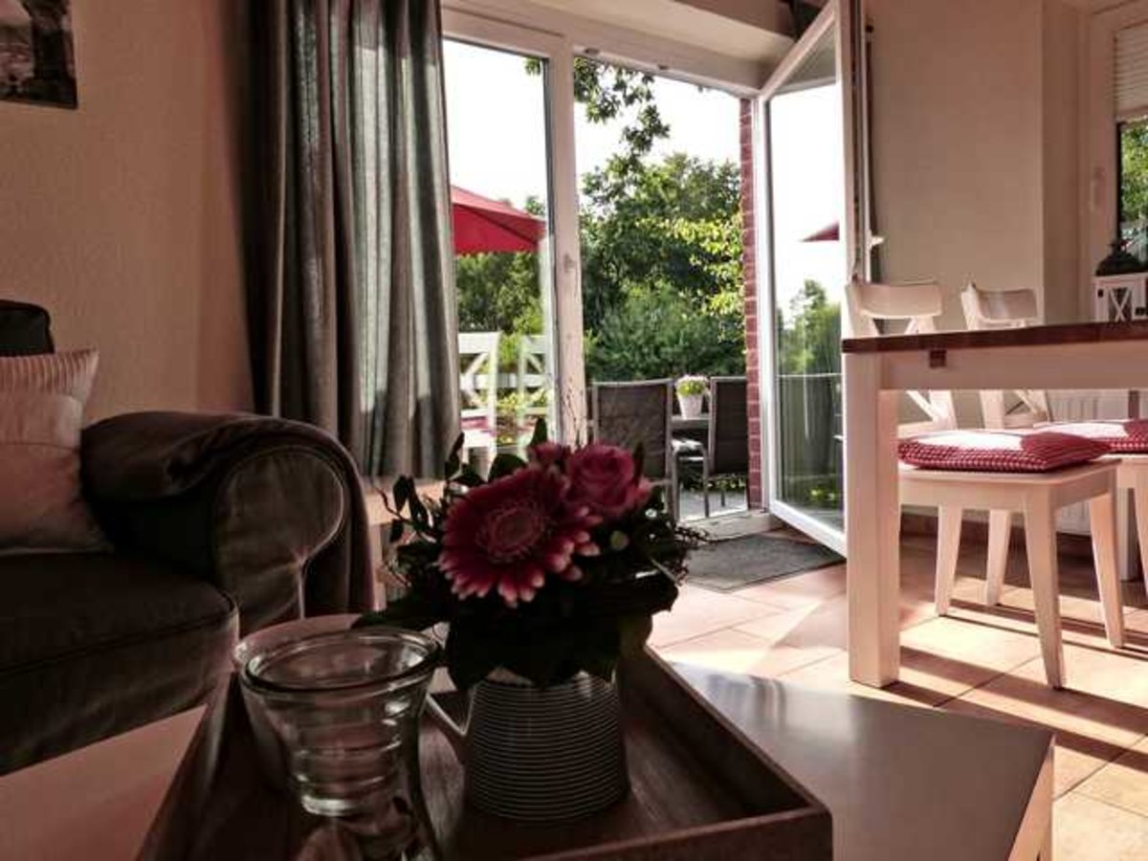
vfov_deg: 54.9
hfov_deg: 69.4
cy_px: 430
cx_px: 574
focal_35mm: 25
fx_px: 829
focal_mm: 4.5
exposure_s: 1/160
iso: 160
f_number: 4
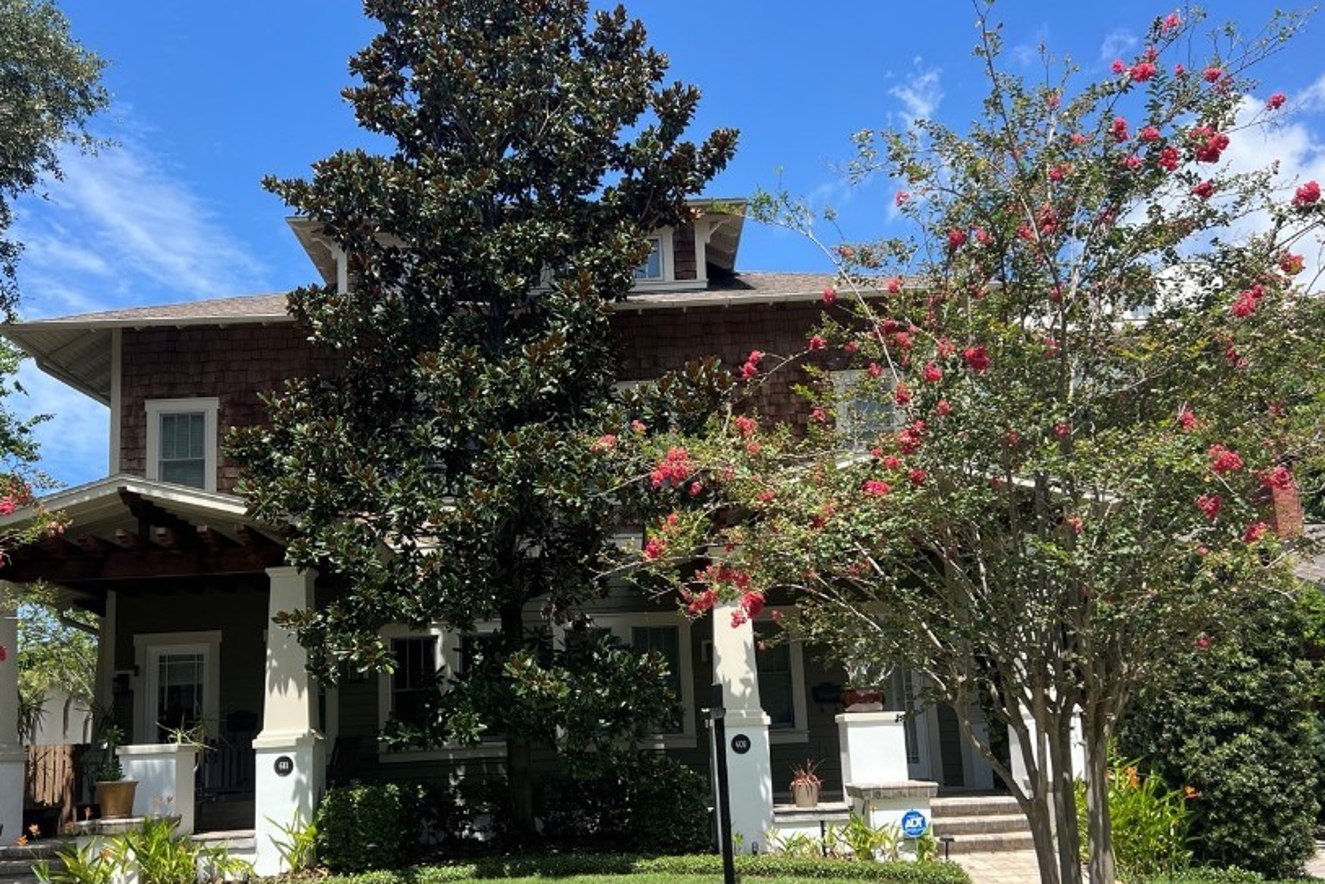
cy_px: 544
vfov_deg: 38.7
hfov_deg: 55.8
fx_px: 1252
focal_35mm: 34
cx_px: 632
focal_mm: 5.7
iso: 50
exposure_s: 1/2513
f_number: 1.5
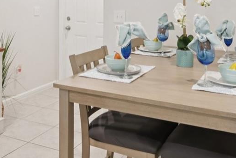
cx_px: 72
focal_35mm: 50
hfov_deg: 39.0
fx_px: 328
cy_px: -3
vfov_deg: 25.5
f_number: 8
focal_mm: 16
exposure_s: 1/8
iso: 400
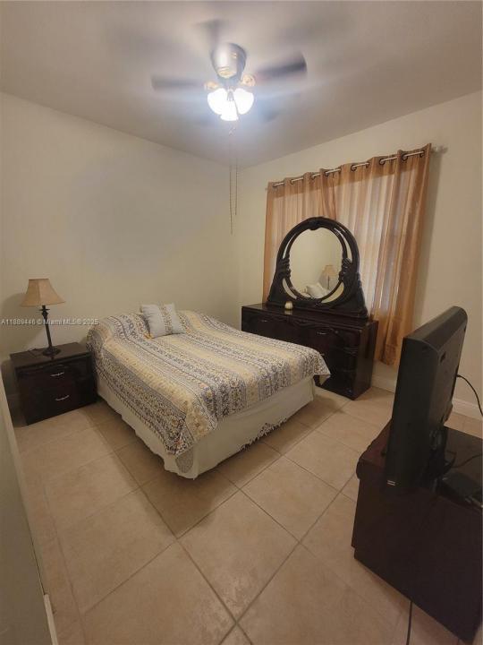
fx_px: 242
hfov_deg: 89.9
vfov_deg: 106.2
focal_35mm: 13
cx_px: 242
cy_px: 322
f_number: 2.2
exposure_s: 1/60
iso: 400
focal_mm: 2.2
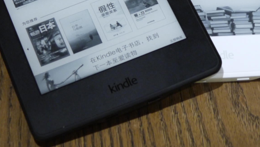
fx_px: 1096
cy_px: -10
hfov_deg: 13.5
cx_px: 134
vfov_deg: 7.6
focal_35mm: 159
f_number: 5.6
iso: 800
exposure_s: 1/25
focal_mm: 42
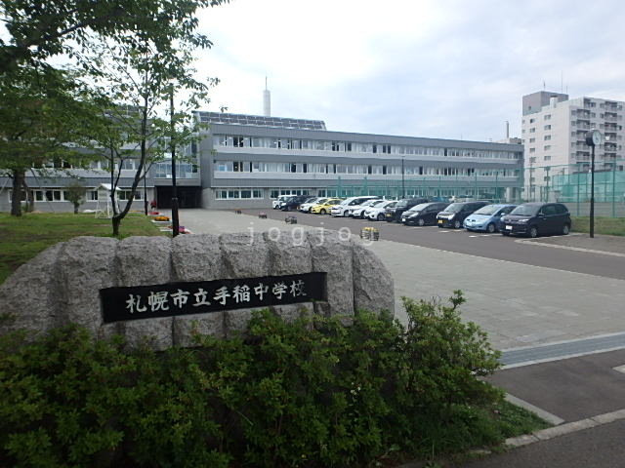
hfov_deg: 79.0
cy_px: 234
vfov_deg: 63.4
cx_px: 312
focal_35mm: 21
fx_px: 379
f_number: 3.5
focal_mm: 3.7
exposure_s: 1/640
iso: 125
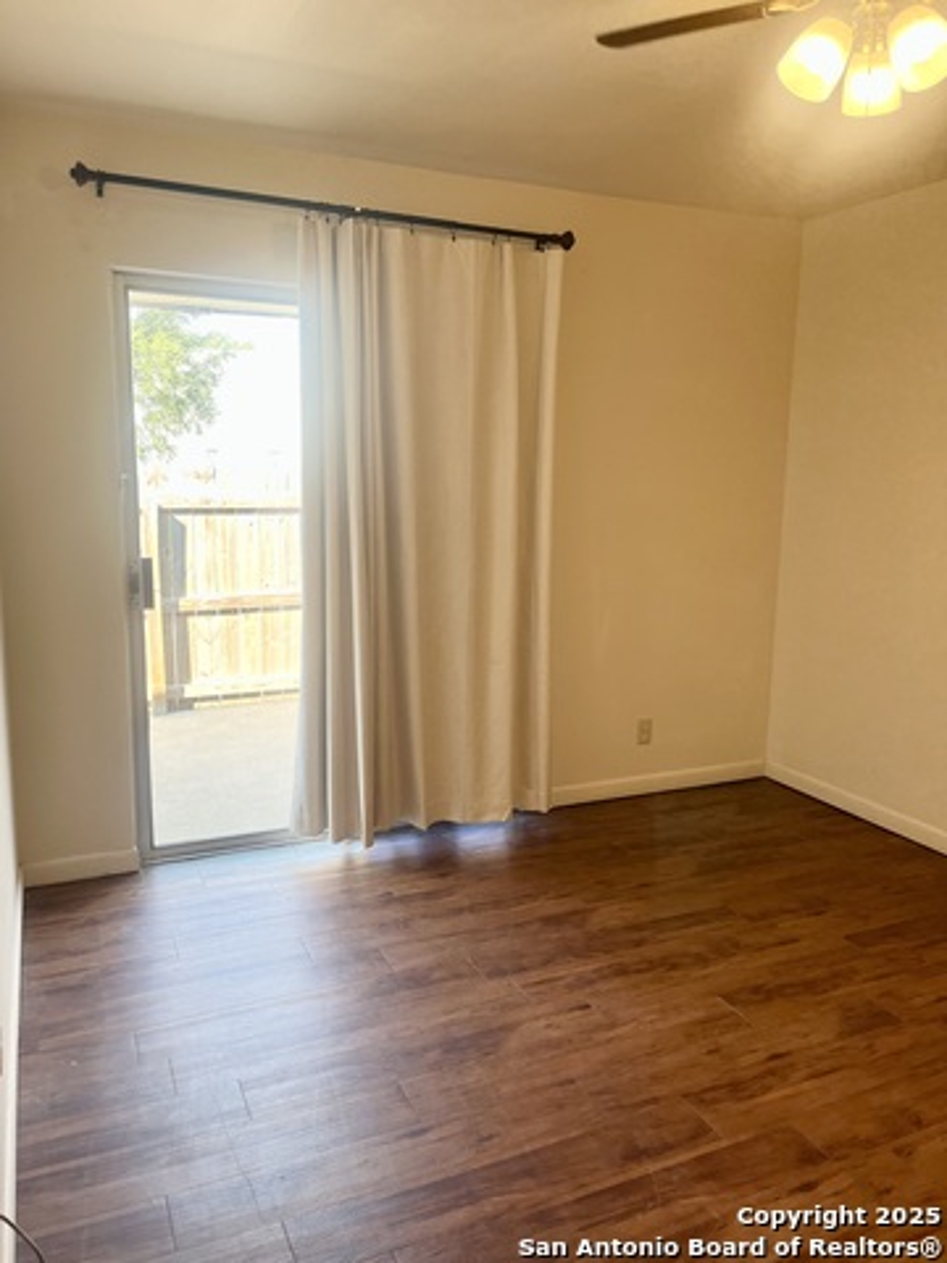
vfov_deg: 67.3
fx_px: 948
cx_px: 474
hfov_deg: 53.1
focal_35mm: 26
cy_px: 632
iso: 80
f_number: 1.6
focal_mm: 5.1
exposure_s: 1/120
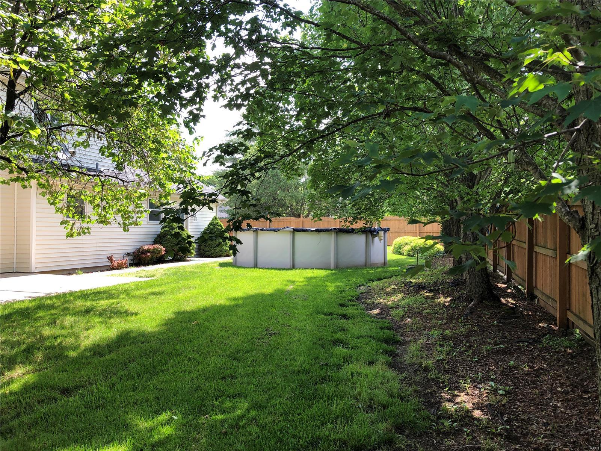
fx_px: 486
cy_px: 226
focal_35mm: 28
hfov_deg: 63.4
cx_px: 300
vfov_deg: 49.7
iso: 20
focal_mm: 3.99
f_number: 1.8
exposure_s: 1/296
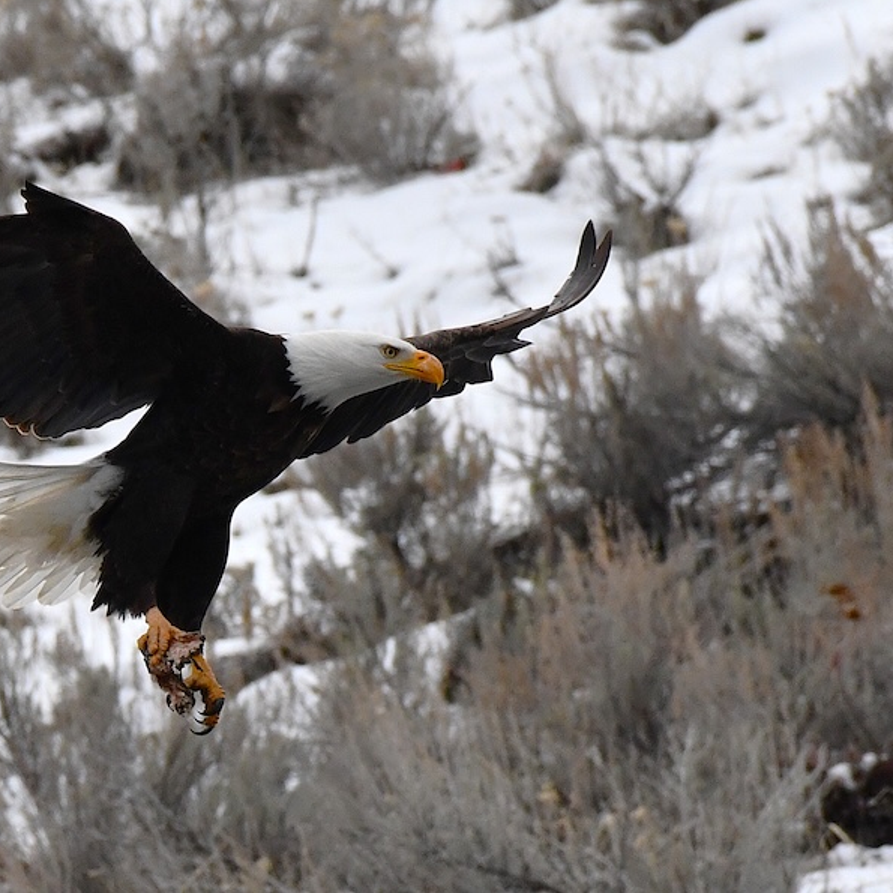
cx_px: 233
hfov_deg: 1.8
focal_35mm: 963
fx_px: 28106
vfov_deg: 1.8
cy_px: 446
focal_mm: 500
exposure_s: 1/4000
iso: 1600
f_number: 11
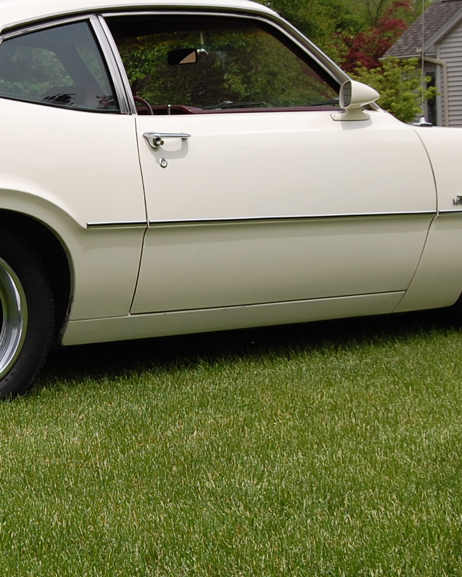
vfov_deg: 22.7
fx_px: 1435
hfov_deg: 18.0
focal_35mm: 84
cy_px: 234
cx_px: 45
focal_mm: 26
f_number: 10
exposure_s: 1/400
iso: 200
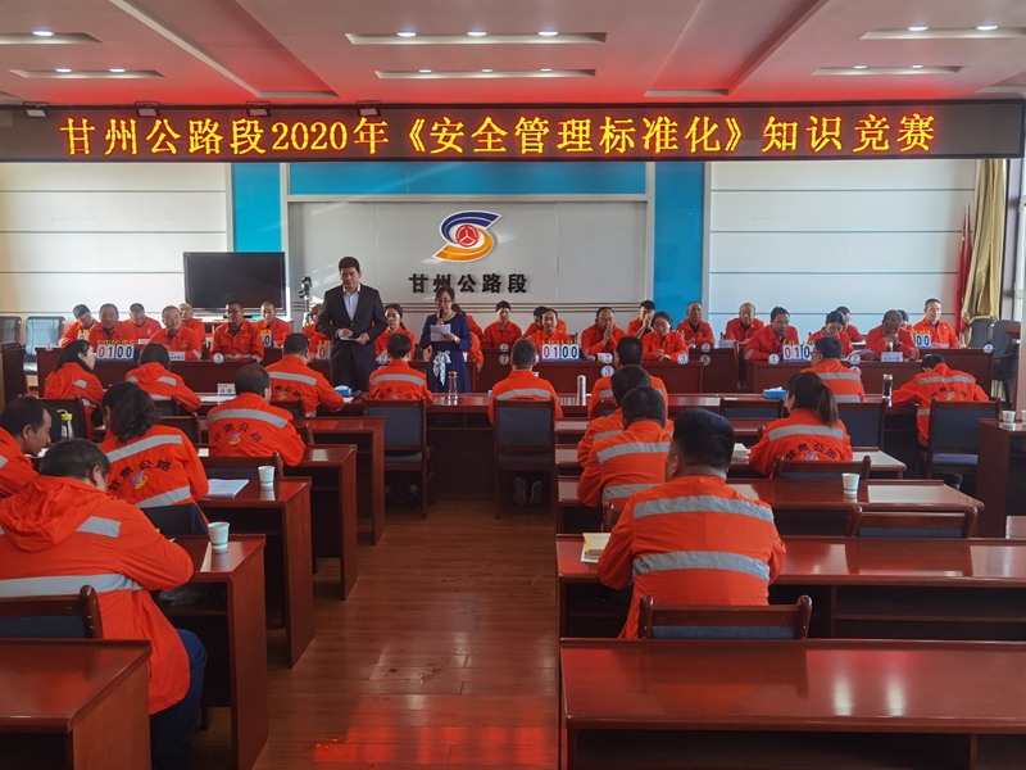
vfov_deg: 42.9
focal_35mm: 33
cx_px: 513
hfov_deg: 55.4
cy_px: 385
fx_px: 978
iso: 50
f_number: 1.9
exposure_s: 1/103
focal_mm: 6.71
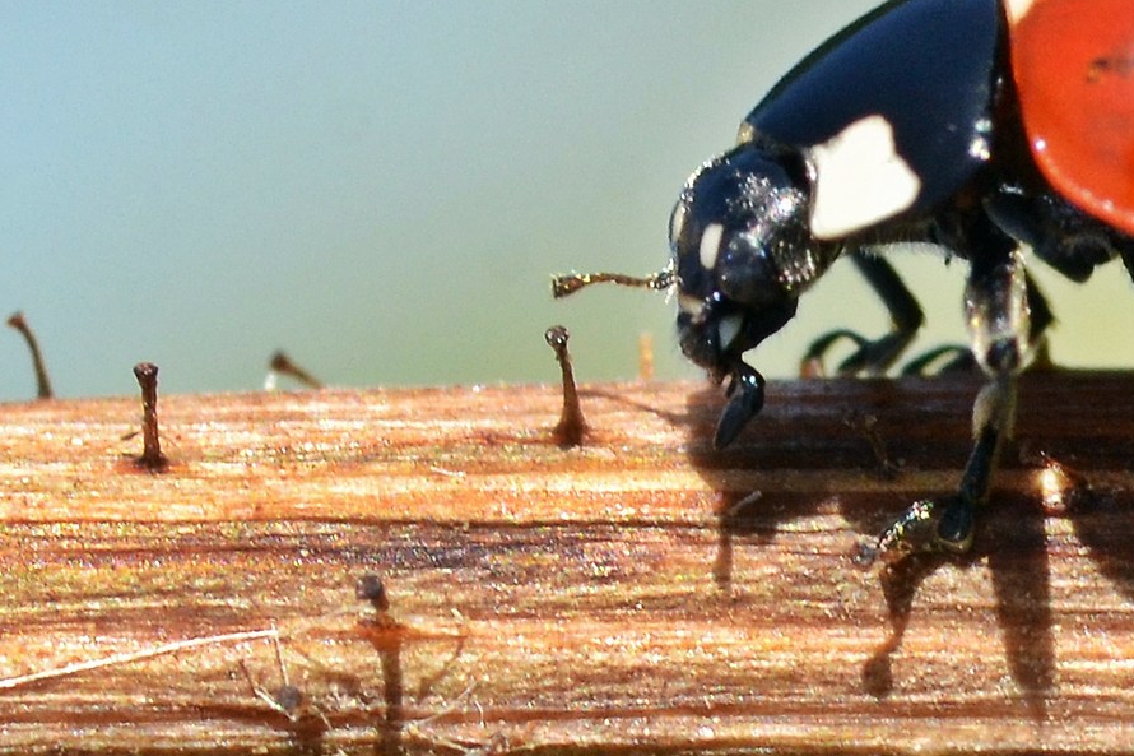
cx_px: 1324
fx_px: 11463
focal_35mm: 364
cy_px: 266
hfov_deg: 5.6
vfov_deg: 3.8
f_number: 18
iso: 560
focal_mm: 90
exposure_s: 1/250
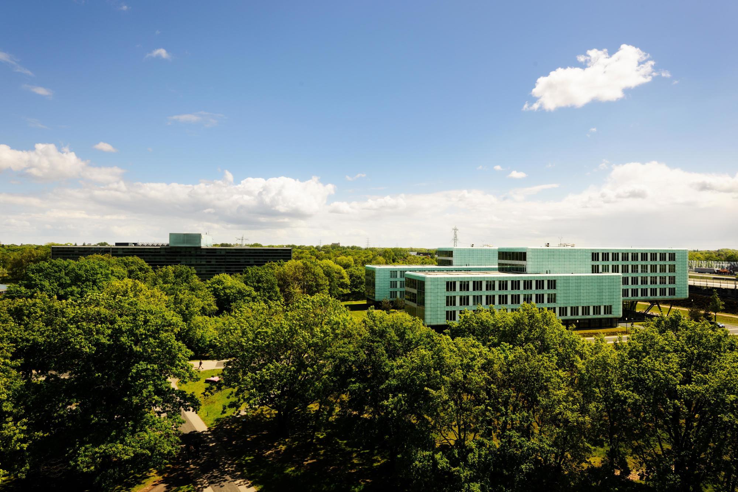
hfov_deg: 84.0
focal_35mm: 20
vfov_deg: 61.9
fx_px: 410
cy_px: 246
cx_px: 369
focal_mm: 20
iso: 100
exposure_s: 1/250
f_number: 8
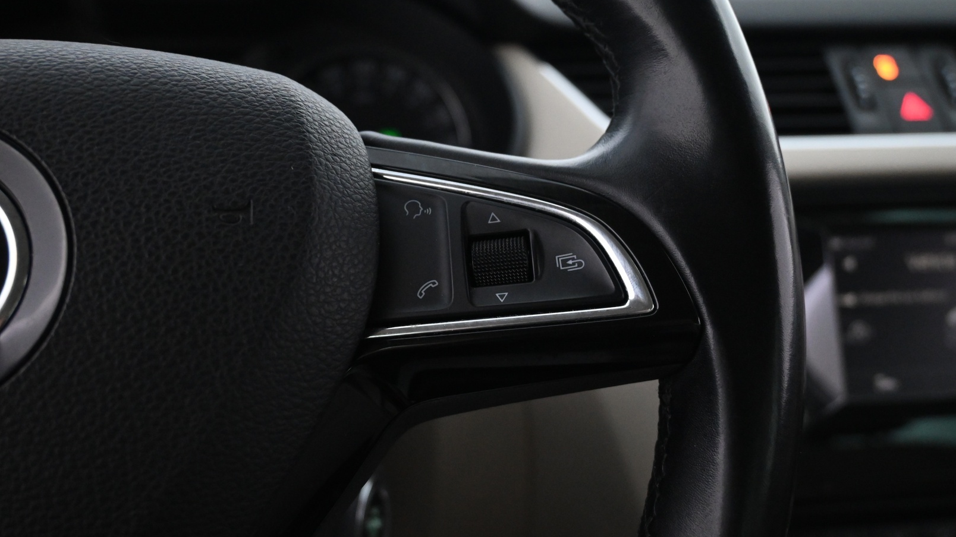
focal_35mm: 38
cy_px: 279
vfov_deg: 31.2
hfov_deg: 52.8
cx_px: 481
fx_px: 963
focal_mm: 24
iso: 3600
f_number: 4.2
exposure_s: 1/40
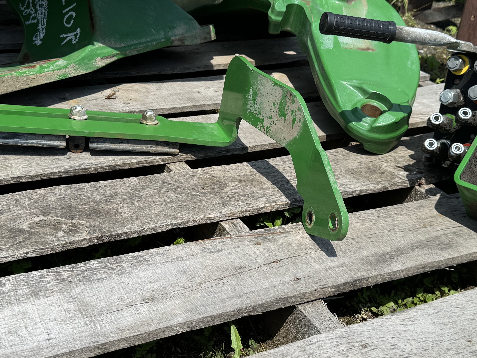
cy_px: 173
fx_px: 661
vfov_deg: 30.3
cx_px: 232
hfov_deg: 39.7
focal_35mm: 48
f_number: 1.78
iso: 80
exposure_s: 1/4608
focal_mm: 6.76
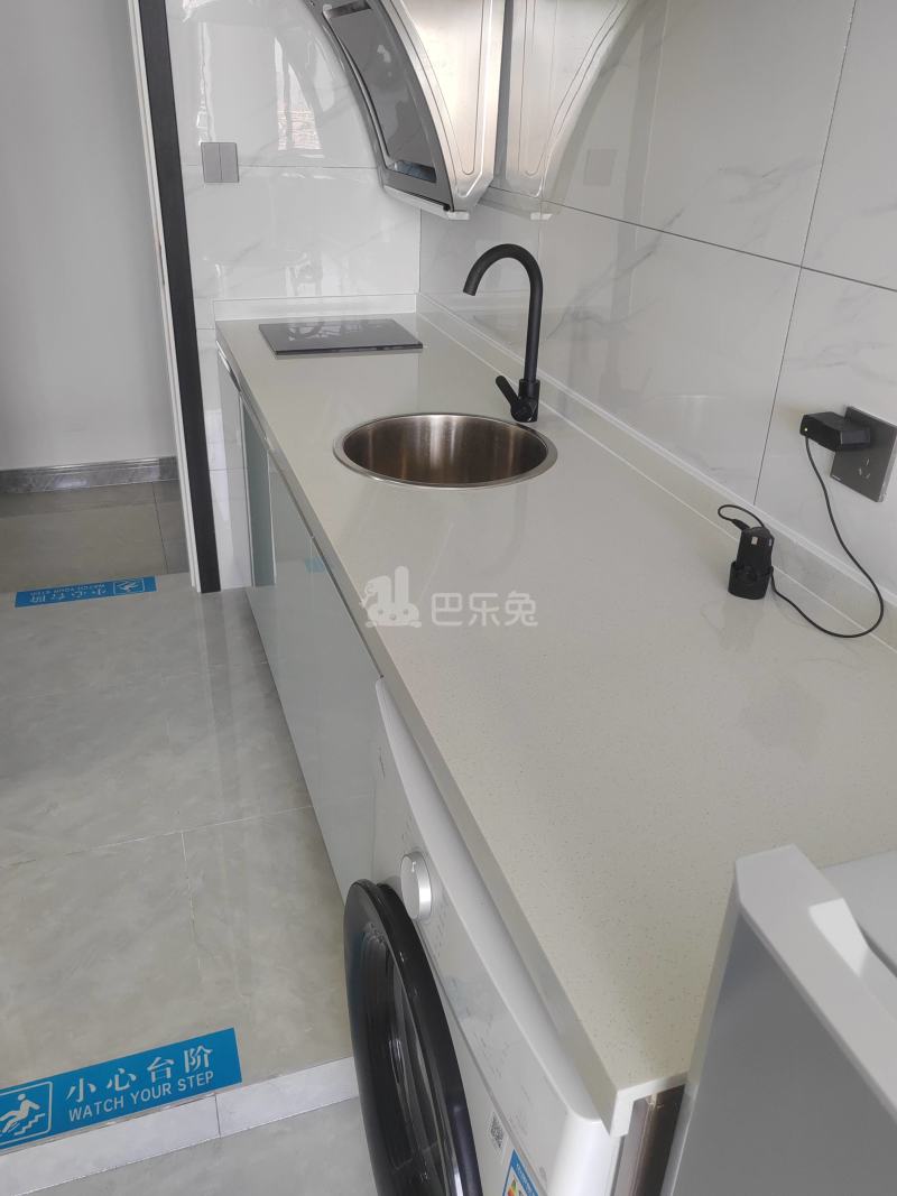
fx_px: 933
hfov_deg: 51.3
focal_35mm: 27
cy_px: 598
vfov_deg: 65.3
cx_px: 448
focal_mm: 5.52
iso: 283
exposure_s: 1/100
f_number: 1.9
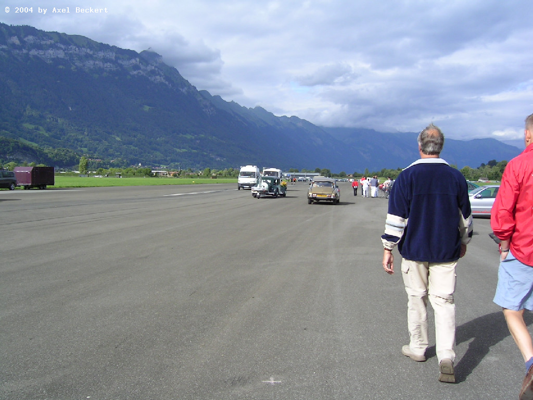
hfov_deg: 51.4
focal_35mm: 36
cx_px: 266
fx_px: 554
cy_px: 200
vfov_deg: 39.7
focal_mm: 5.6
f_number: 4.8
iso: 50
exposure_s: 1/290
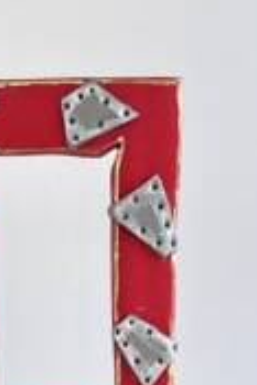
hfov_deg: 8.6
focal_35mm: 158
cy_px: 684
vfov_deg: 12.0
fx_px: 1688
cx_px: -26
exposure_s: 1/407
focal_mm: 5.1
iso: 50
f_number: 1.6
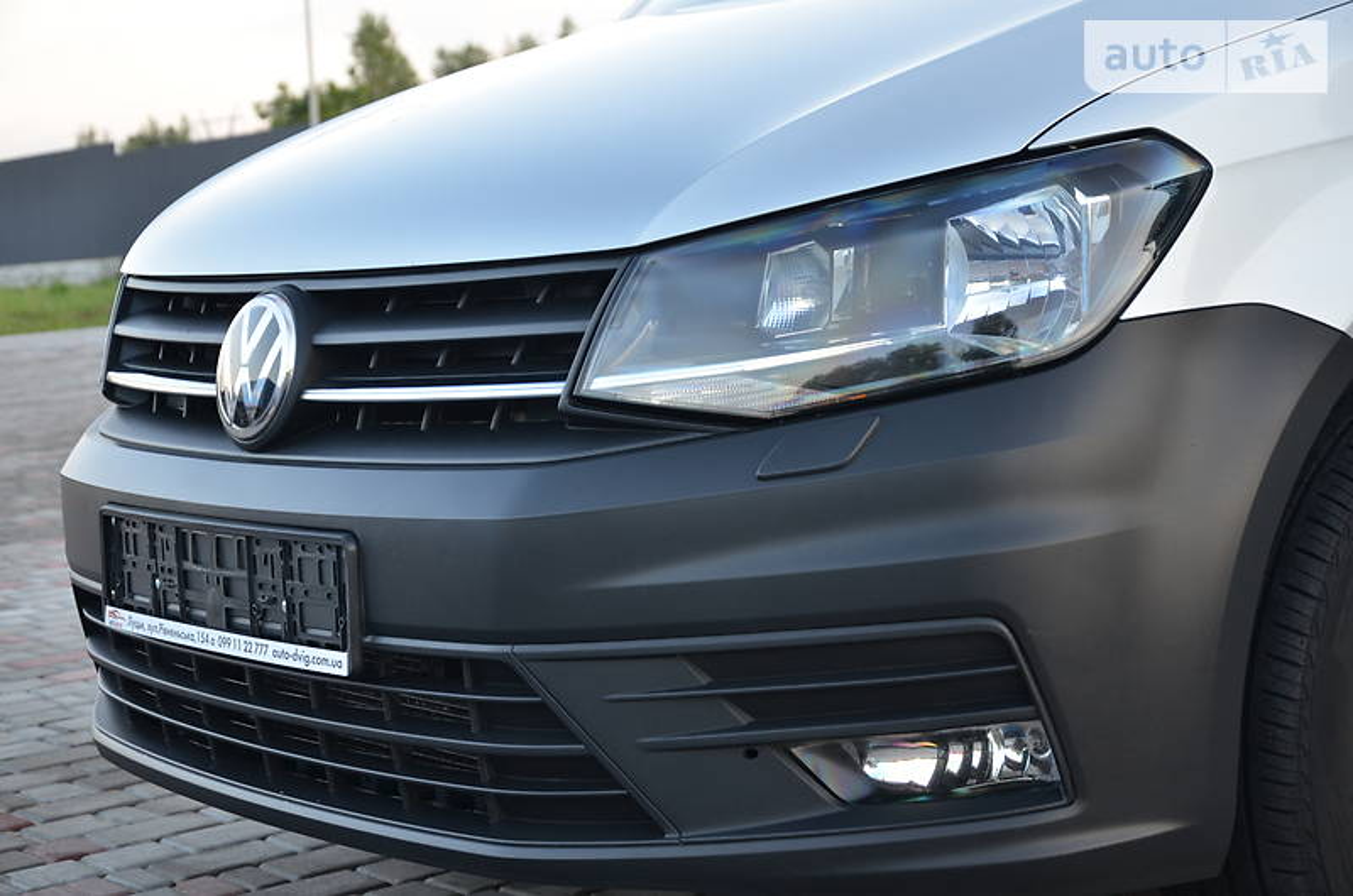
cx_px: 676
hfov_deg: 29.9
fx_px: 2532
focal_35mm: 68
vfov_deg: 20.1
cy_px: 448
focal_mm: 45
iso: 450
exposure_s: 1/60
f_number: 4.8
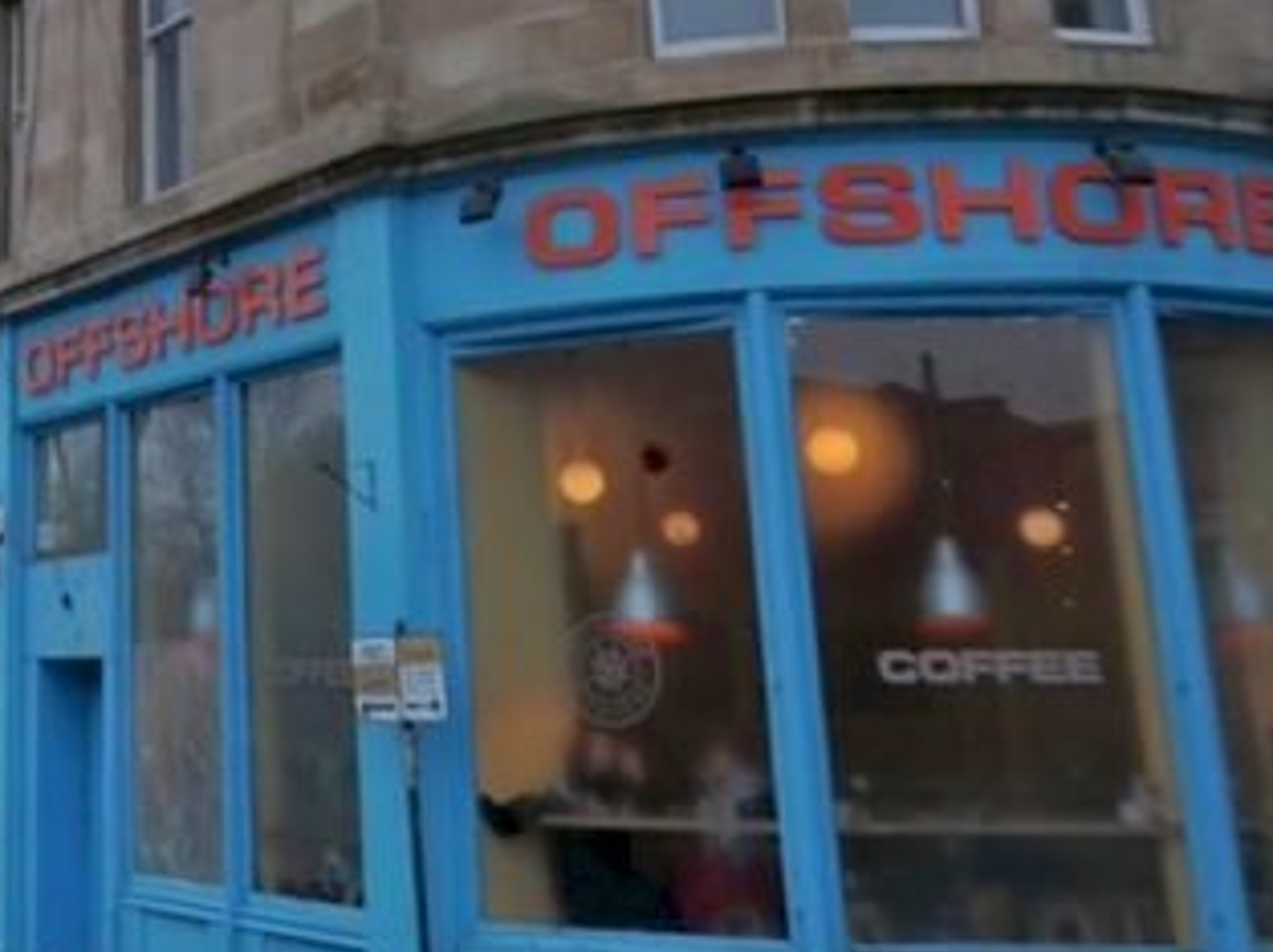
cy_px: -14
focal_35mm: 56
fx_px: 2057
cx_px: 126
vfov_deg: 24.8
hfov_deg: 32.6
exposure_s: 1/100
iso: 125
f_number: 3
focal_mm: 4.5
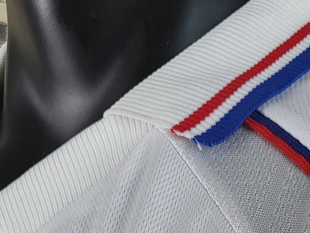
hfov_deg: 19.3
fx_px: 896
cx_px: 285
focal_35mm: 100
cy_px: 421
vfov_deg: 13.3
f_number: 1.8
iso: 64
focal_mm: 4.25
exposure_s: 1/100
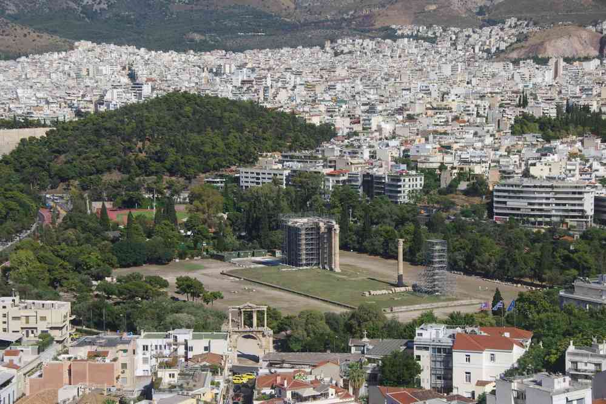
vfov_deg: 16.6
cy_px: 202
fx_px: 1389
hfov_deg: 24.6
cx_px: 303
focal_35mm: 82
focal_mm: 55
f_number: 11
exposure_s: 1/125
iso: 200
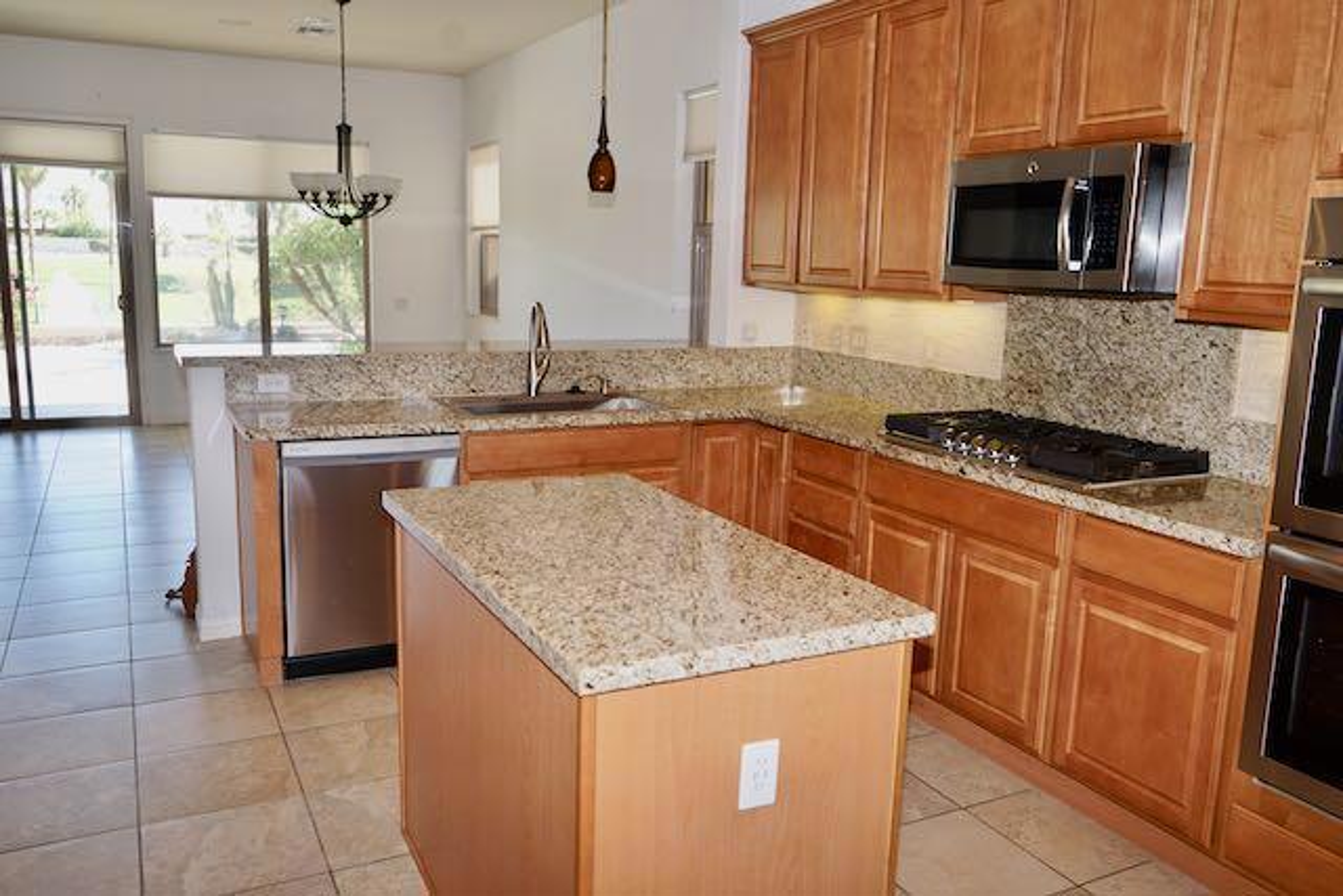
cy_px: 448
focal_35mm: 28
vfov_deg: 46.4
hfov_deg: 65.5
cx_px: 672
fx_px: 1045
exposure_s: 1/60
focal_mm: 28
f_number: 4
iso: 125
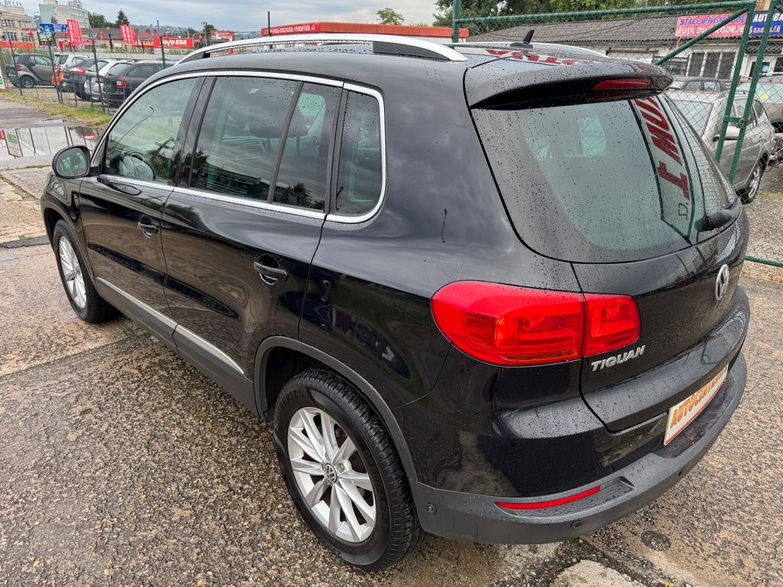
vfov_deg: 56.8
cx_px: 392
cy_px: 294
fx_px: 543
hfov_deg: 71.6
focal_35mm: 24
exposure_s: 1/121
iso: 80
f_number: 1.78
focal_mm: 6.76
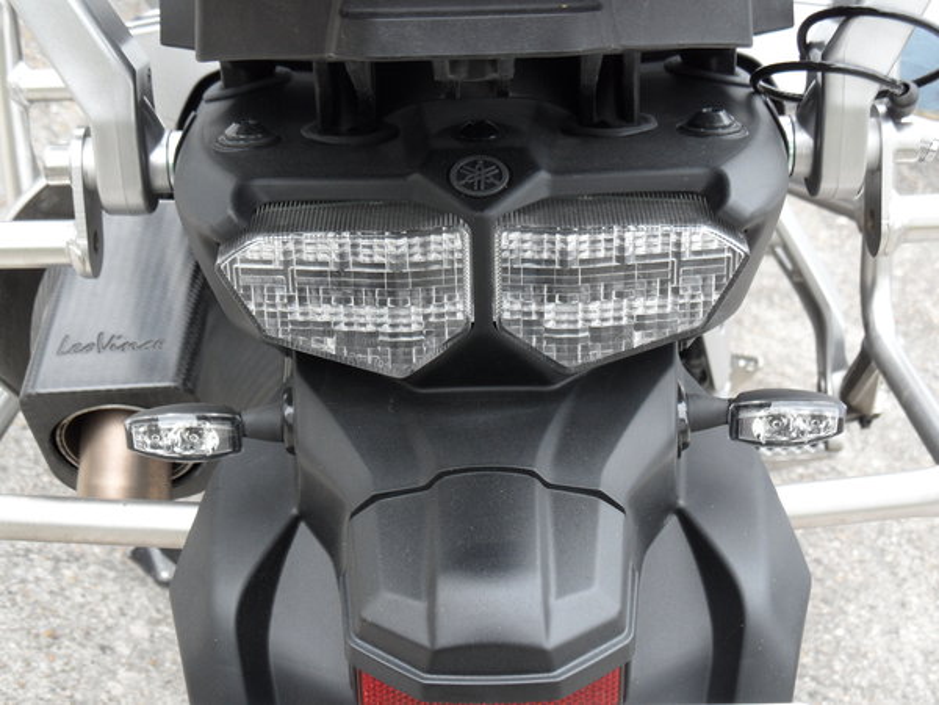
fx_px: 1628
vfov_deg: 24.4
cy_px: 352
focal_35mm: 60
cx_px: 470
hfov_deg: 32.2
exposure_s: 1/60
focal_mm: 10.3
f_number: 4
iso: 100
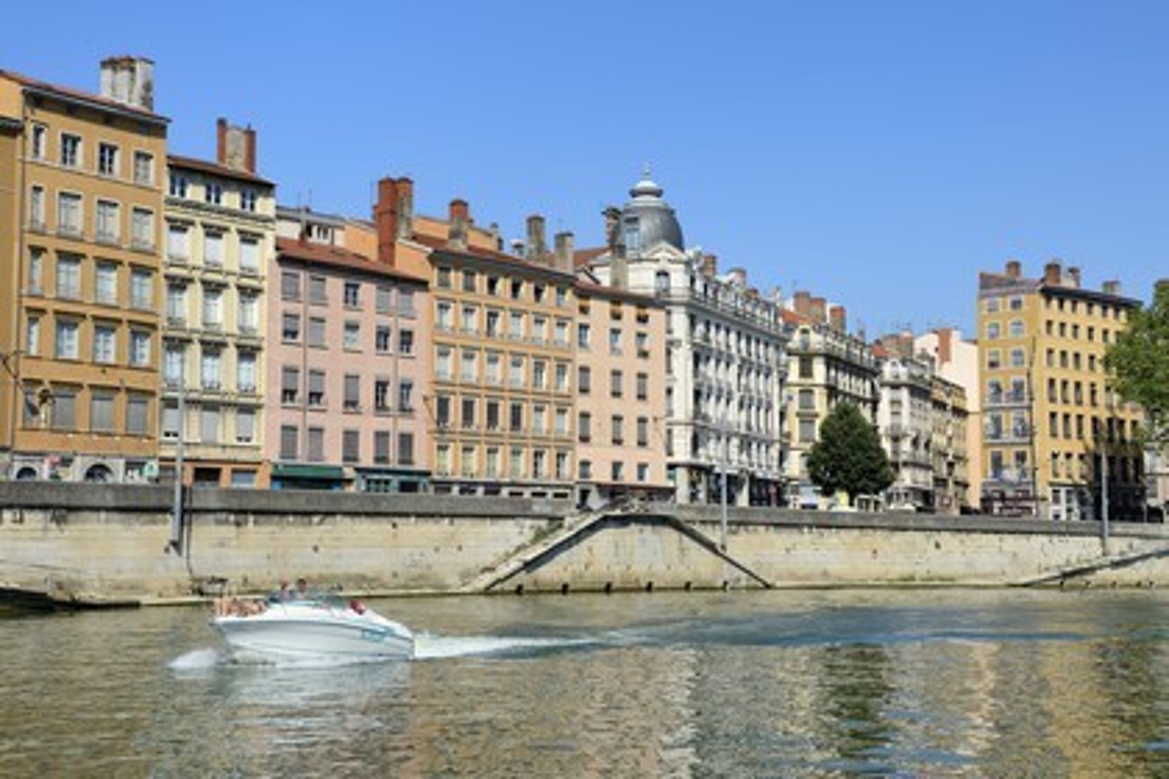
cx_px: 584
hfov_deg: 43.6
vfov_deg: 29.9
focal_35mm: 45
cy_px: 390
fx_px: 1461
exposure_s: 1/320
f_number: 13
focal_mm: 45
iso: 200
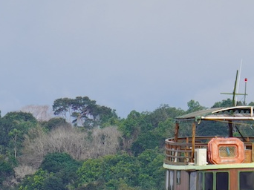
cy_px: 147
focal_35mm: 1559
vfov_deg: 1.0
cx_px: 33
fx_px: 11431
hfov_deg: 1.3
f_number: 5.6
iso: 200
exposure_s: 1/500
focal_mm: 308
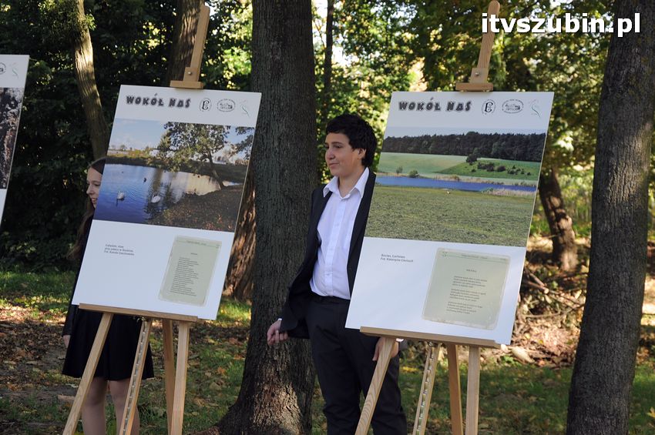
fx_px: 1581
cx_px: 328
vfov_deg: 15.7
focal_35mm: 87
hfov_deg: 23.4
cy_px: 218
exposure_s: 1/160
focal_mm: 58
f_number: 5
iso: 400
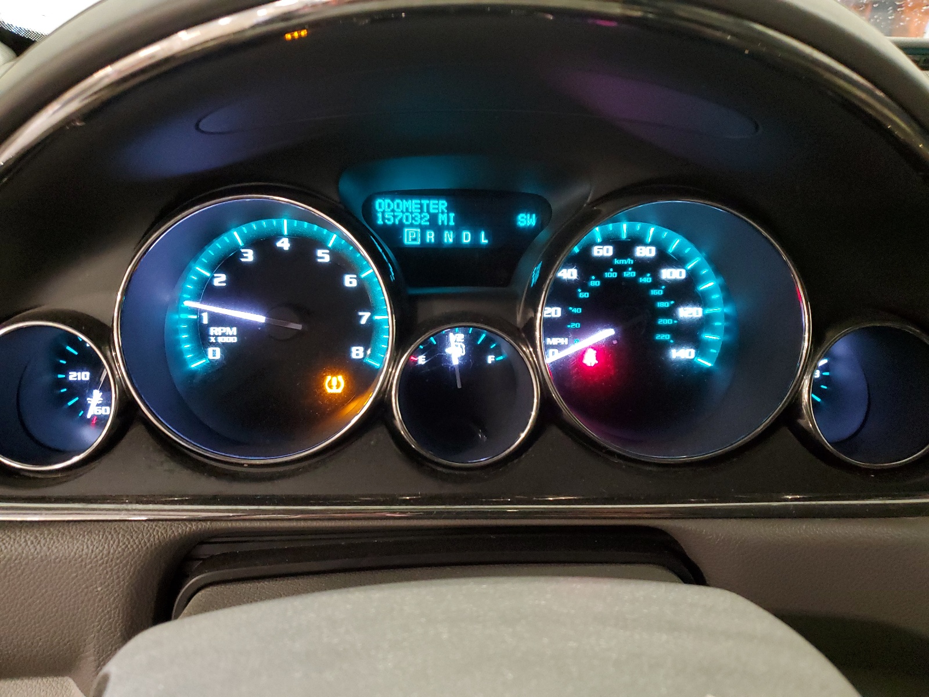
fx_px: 698
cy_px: 348
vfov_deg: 53.1
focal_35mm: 26
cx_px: 464
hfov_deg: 67.3
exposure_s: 1/15
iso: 376
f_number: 1.5
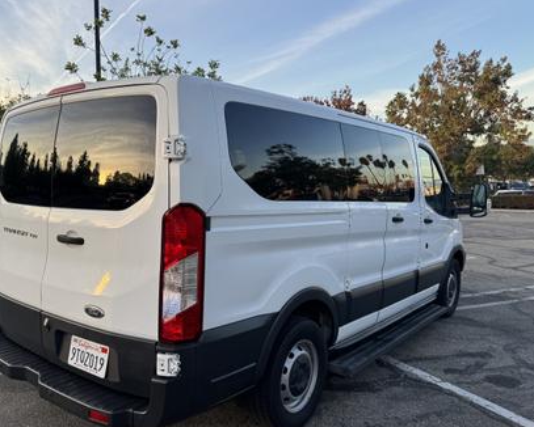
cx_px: 223
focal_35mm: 29
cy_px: 224
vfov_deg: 50.0
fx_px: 459
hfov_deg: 60.1
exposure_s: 1/582
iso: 80
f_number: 1.78
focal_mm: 6.76
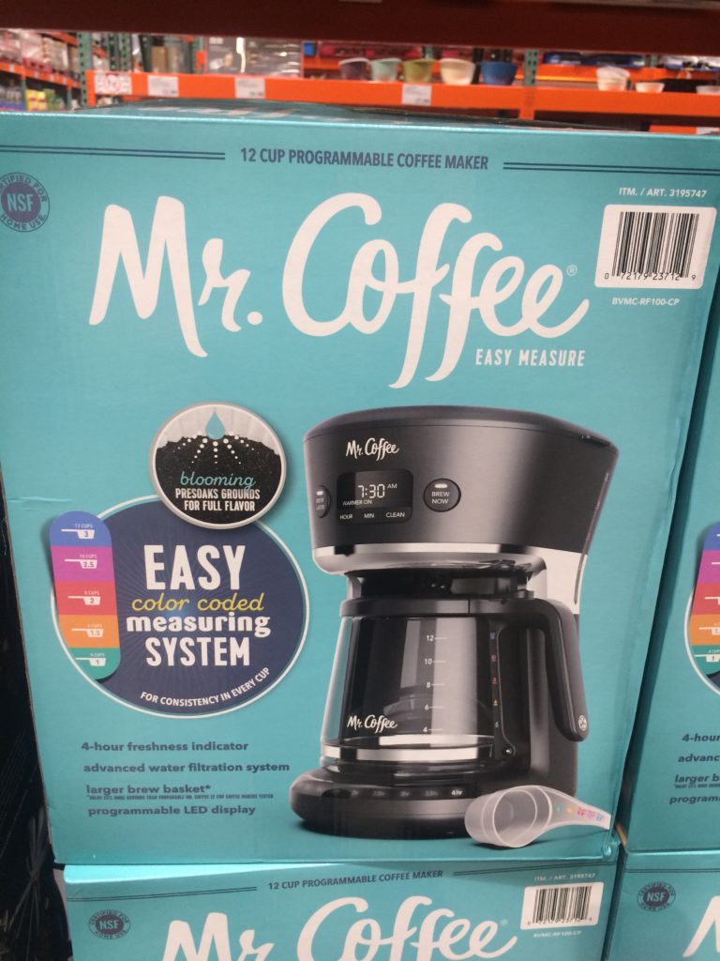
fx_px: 804
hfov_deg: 48.2
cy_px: 480
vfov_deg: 61.7
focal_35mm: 29
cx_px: 360
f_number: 2.2
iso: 100
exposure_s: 1/30
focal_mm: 4.15
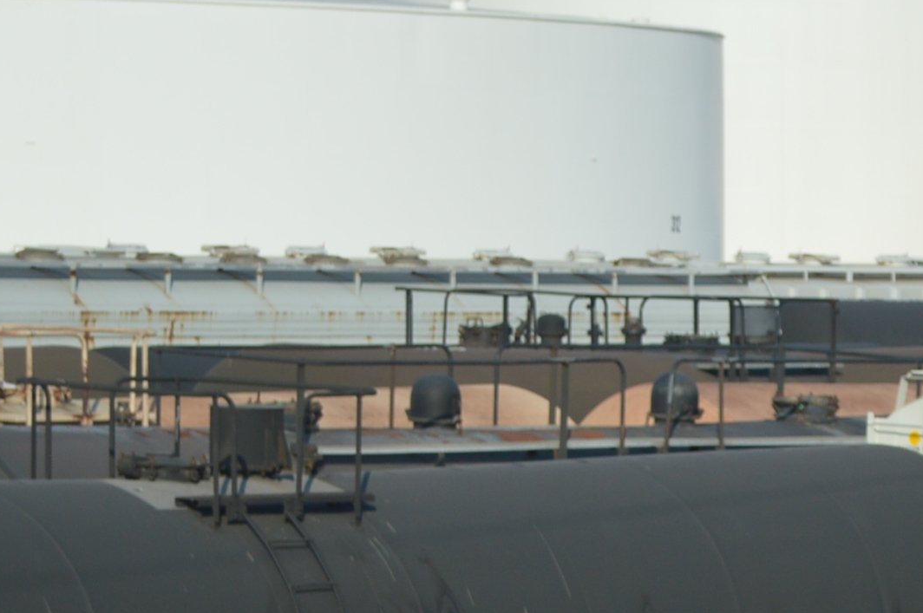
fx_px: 5865
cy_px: 1229
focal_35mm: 229
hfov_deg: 8.7
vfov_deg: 5.8
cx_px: 1543
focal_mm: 36
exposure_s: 1/640
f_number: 5
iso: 100
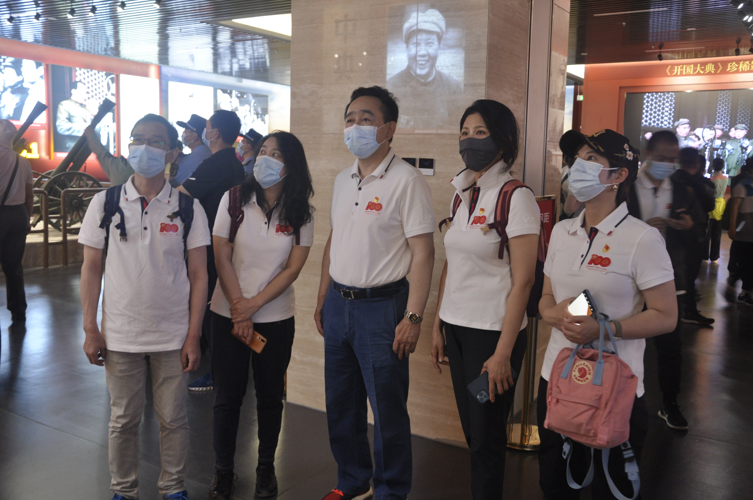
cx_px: 376
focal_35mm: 33
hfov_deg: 57.3
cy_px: 250
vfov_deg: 39.9
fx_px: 689
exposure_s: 1/15
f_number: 3.8
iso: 800
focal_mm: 22
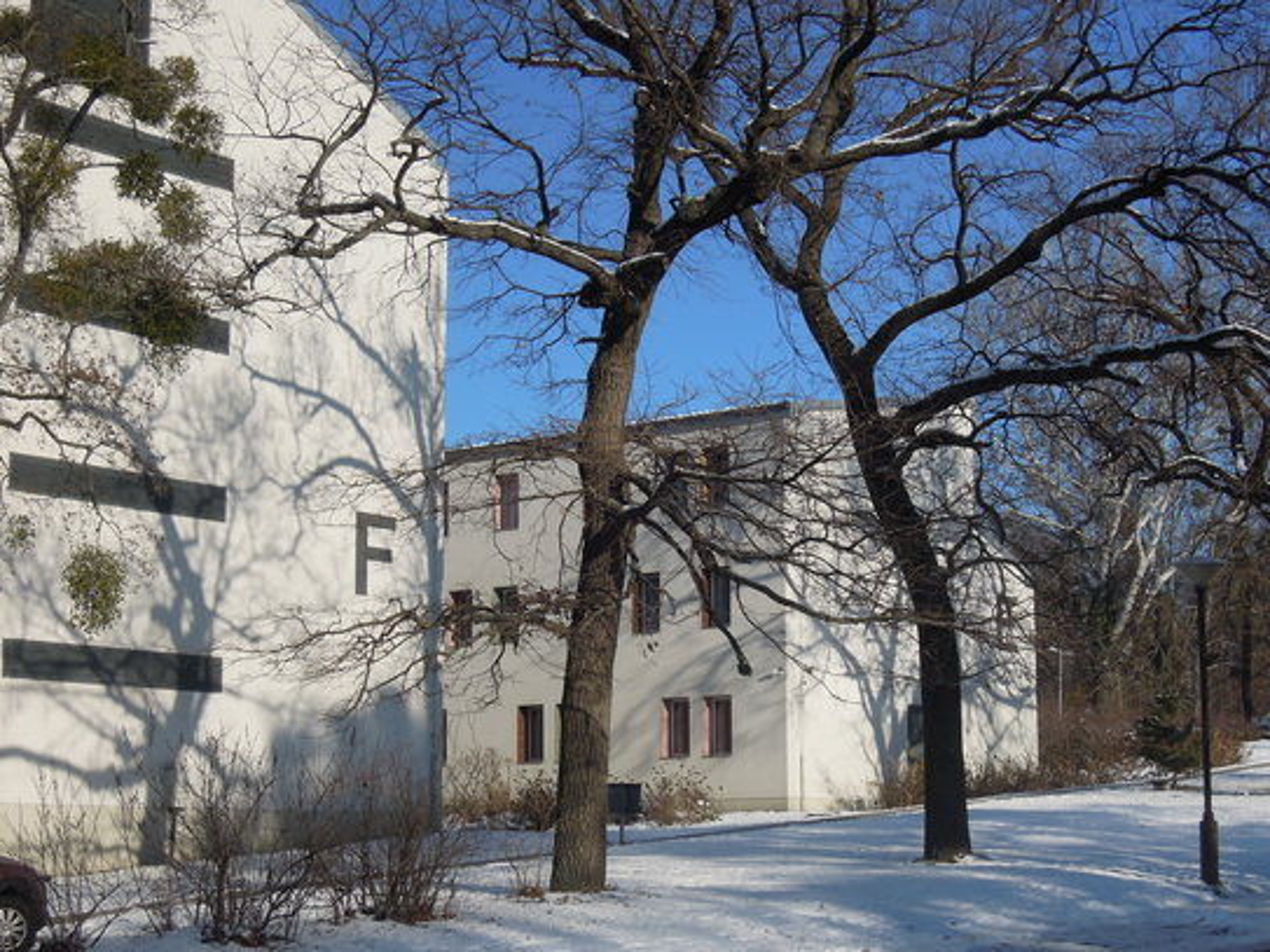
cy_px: 476
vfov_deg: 23.6
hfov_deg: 31.2
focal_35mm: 62
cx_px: 635
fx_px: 2274
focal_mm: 11.1
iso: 160
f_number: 5.2
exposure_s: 1/1250
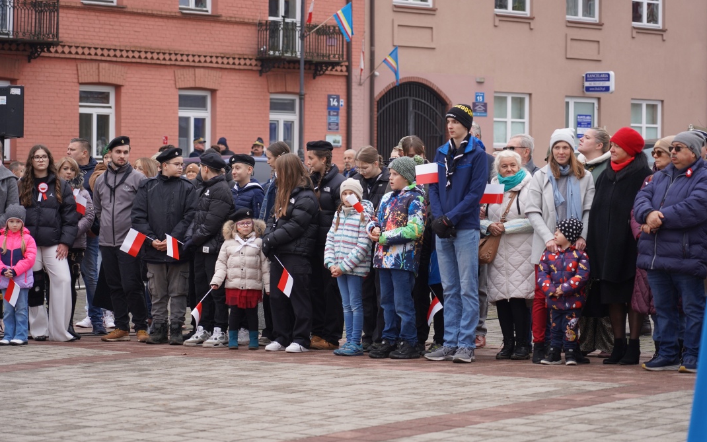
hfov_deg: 19.3
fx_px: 2081
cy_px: 226
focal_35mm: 108
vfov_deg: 12.1
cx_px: 353
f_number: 4
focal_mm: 105
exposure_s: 1/160
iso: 200
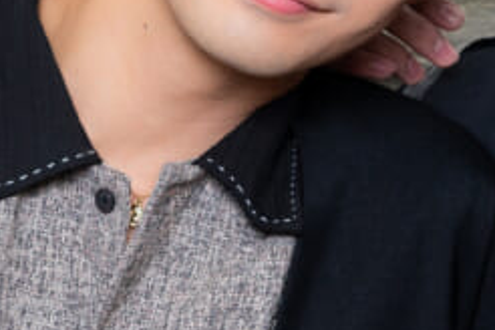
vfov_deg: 5.1
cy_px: -23
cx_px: 400
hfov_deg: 7.7
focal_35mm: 267
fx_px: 3671
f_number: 4.5
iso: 400
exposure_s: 1/125
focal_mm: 55
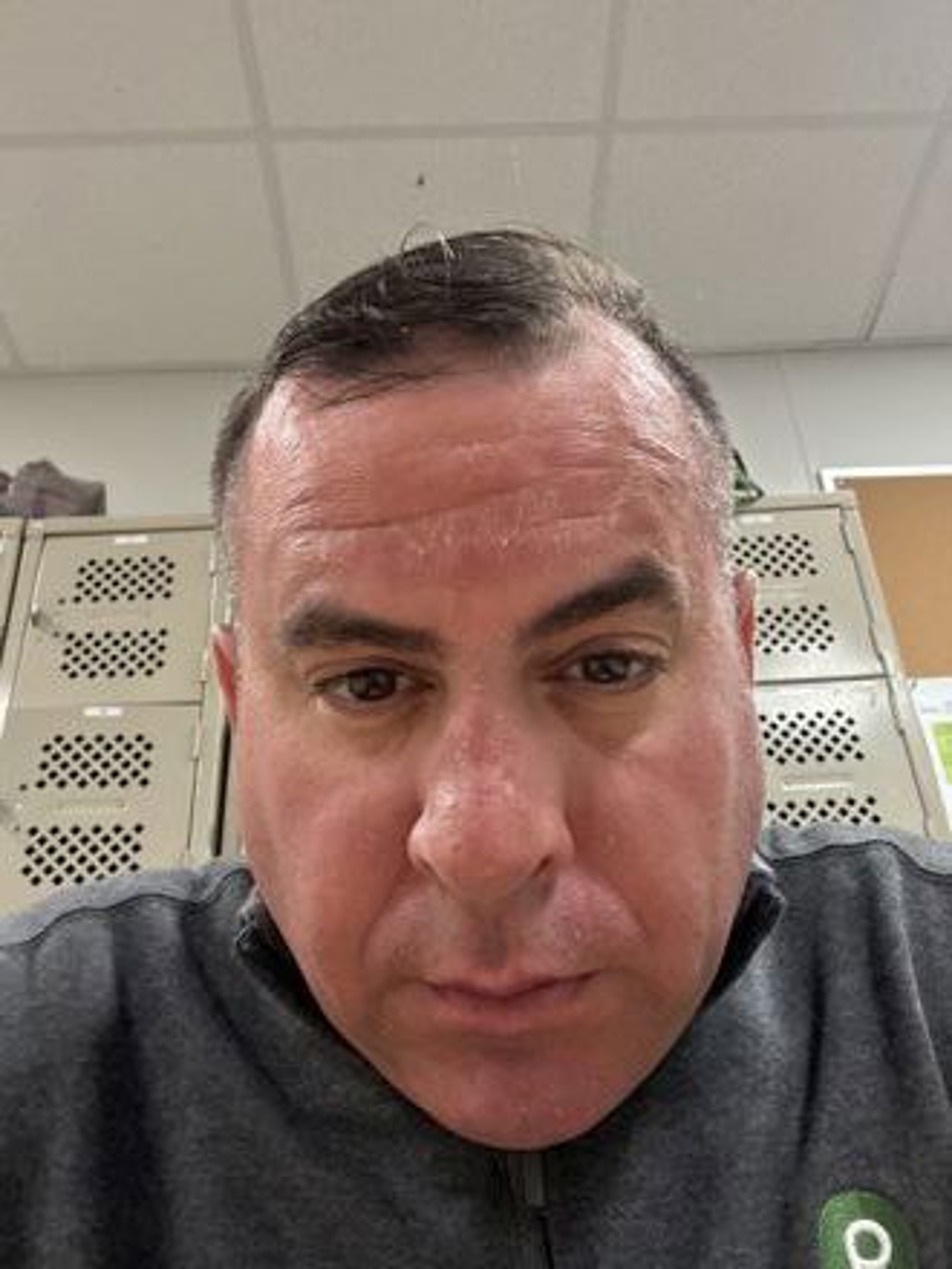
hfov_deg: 46.8
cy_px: 634
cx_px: 476
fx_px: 1100
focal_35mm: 30
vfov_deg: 60.0
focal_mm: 2.69
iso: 320
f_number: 1.9
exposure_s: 1/56
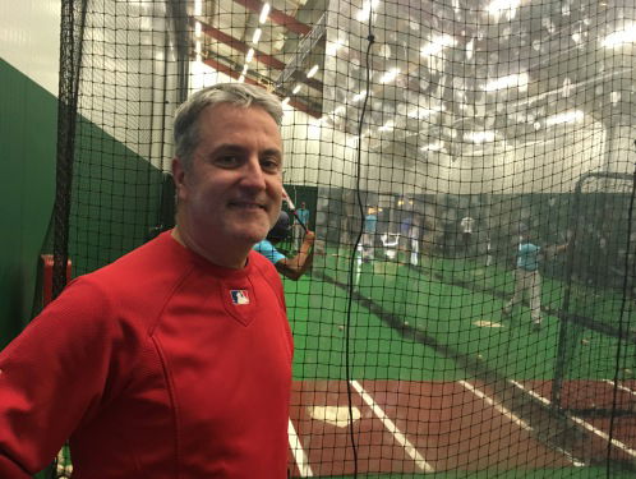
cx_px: 318
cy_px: 240
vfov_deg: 48.3
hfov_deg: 61.6
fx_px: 534
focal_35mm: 29
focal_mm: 4.15
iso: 200
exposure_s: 1/33
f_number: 2.2
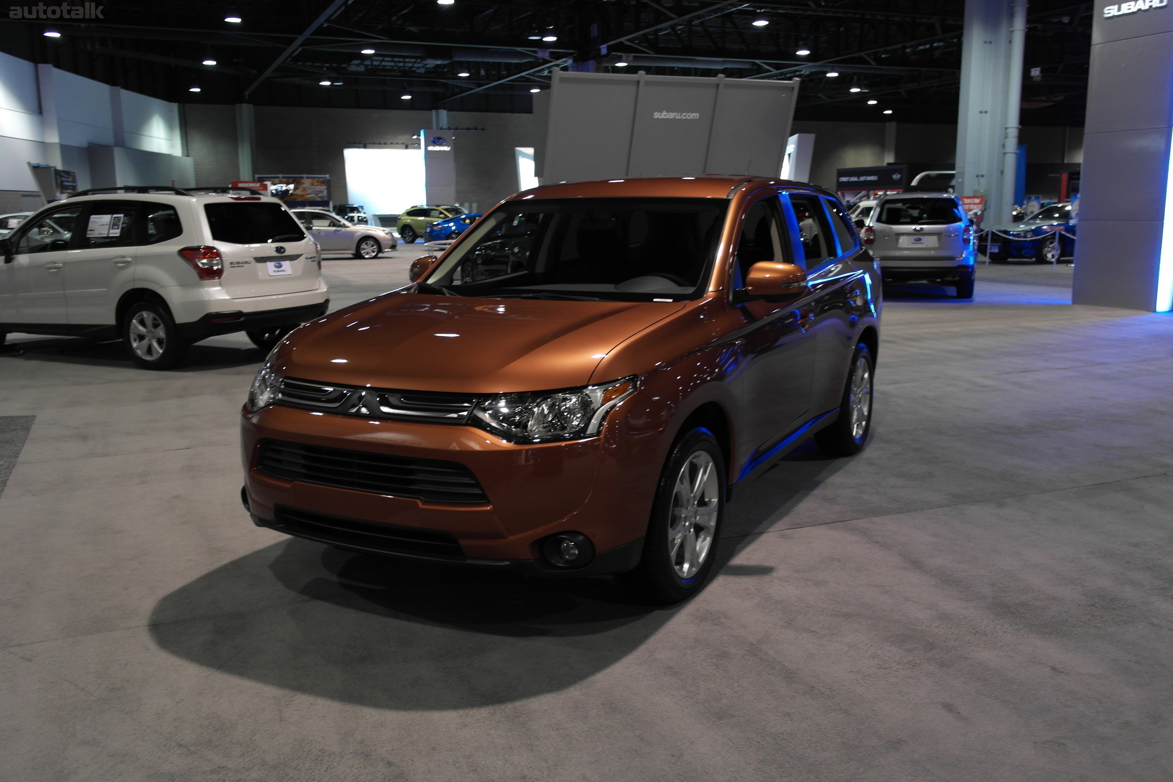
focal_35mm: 30
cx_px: 586
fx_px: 977
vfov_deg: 43.6
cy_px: 391
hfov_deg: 61.9
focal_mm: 20
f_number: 3.5
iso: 400
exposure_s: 1/30
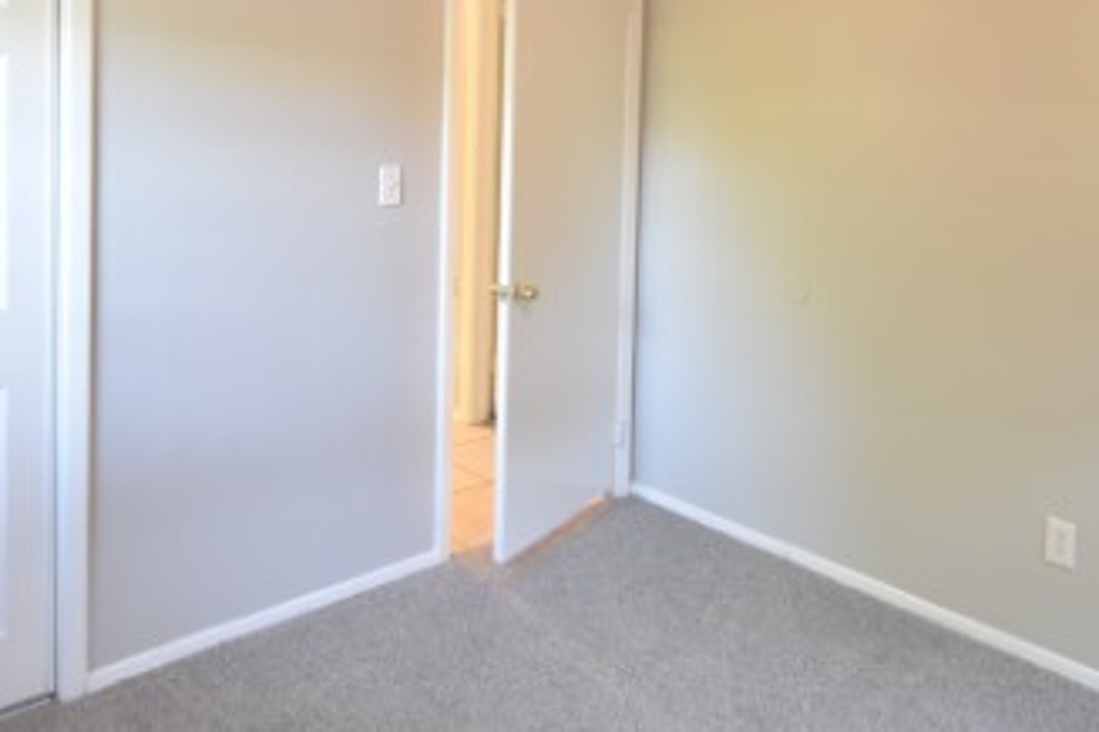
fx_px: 1007
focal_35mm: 33
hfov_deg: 57.2
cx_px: 561
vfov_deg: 38.1
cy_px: 121
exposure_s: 1/20
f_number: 3.5
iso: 800
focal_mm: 10
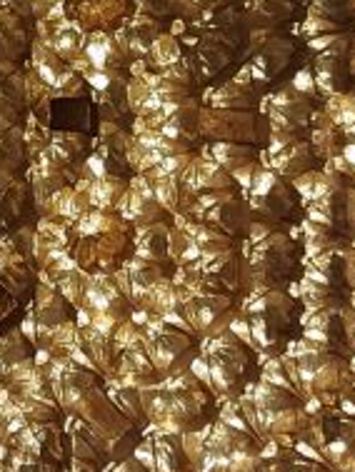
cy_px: 60
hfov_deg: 10.9
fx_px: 1776
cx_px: -210
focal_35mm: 130
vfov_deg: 15.0
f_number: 1.8
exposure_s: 1/25
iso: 250
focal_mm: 5.23
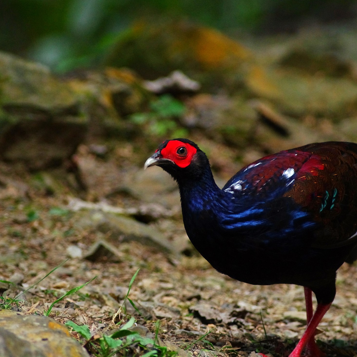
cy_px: 165
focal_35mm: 1162
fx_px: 13558
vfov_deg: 1.5
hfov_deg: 1.5
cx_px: 180
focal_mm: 560
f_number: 5.6
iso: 3200
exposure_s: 1/250
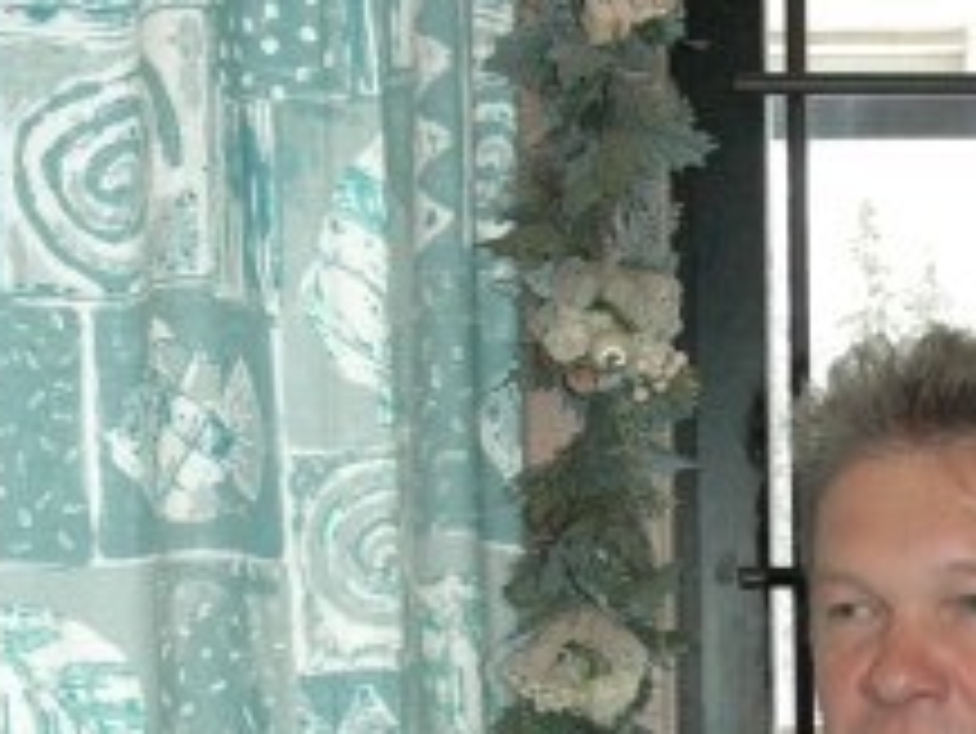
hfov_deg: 26.3
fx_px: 2031
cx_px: 832
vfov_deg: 19.2
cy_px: 905
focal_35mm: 72
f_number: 5
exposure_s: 1/100
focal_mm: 18
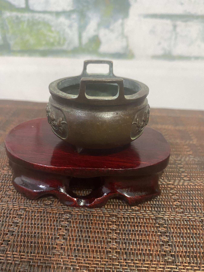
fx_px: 204
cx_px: 102
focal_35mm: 26
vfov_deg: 67.3
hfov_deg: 53.1
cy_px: 136
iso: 400
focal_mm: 4.25
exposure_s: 1/50
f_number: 1.8
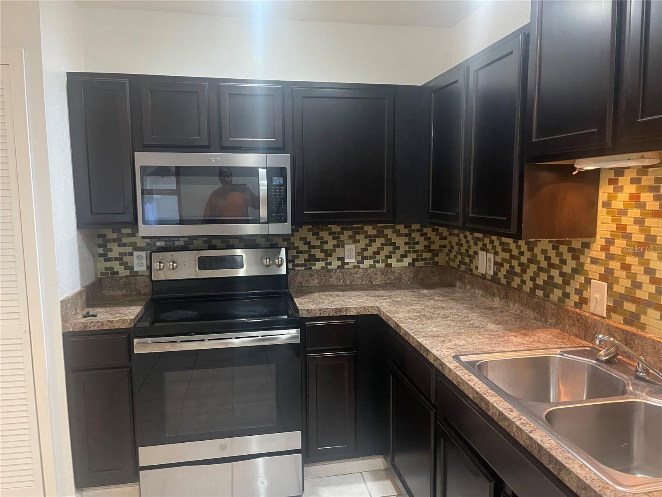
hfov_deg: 69.4
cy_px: 248
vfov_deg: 54.9
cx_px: 331
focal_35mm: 25
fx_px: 478
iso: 500
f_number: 1.6
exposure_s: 1/30
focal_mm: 5.1
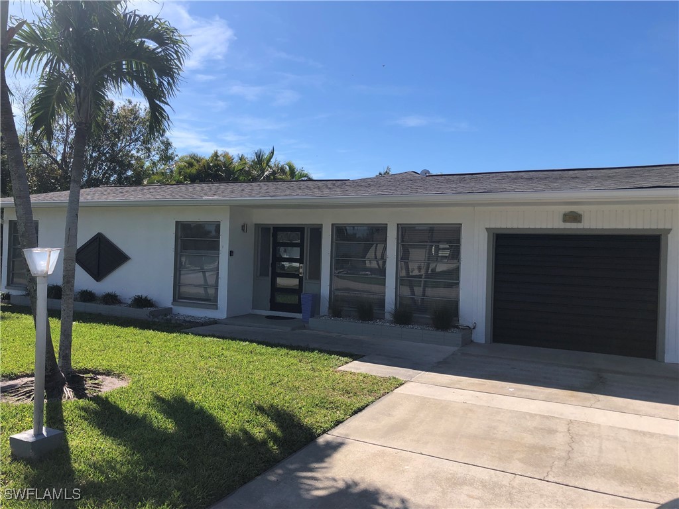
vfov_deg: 49.7
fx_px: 549
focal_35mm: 28
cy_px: 254
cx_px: 340
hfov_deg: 63.4
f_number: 1.8
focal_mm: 3.99
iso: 20
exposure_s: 1/2208
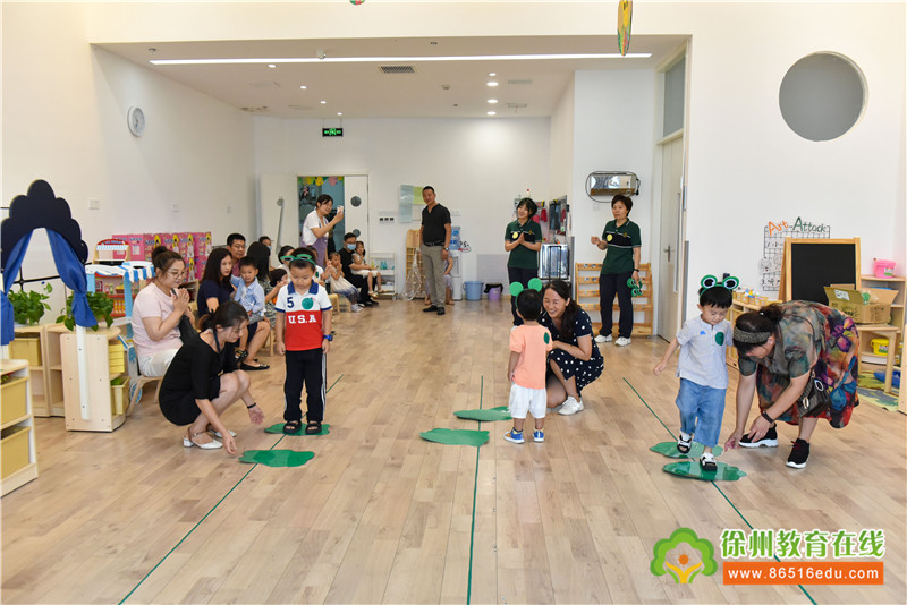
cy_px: 302
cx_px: 454
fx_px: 731
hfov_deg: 63.6
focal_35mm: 29
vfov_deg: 45.0
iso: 3200
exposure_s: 1/320
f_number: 4
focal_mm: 29
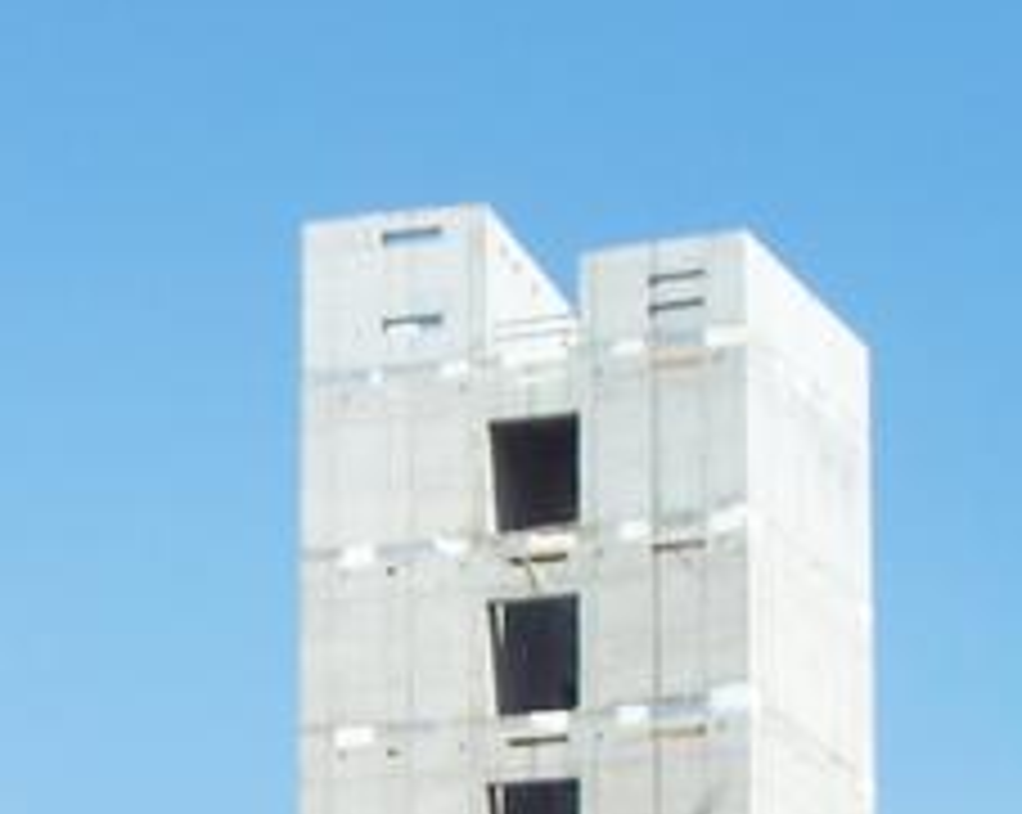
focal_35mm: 162
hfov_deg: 11.6
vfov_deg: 9.3
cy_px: 1120
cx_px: -261
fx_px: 4894
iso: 80
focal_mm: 9.86
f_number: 5
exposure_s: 1/320
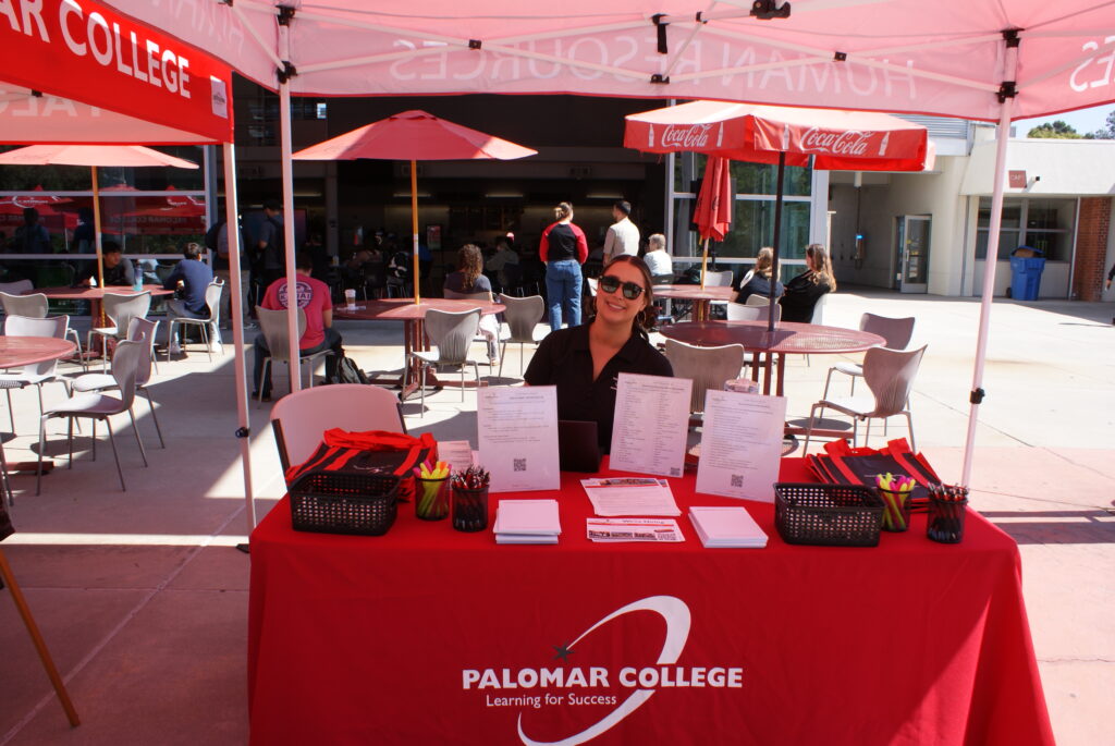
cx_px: 558
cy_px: 373
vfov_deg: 48.0
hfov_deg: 67.3
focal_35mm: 27
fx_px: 837
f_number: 10
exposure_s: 1/80
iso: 100
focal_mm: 18
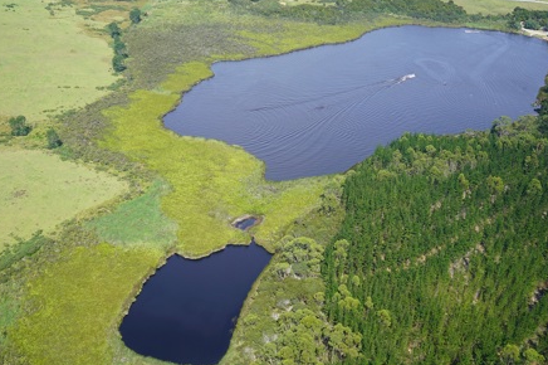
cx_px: 270
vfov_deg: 34.1
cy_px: 199
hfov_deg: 49.6
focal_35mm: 39
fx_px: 593
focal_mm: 25
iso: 100
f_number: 2
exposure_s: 1/2000
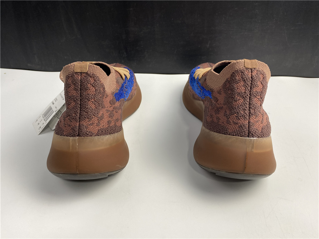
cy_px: 120
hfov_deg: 67.3
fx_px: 240
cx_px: 160
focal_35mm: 26
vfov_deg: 53.1
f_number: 1.8
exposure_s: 1/100
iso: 50
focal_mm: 4.25
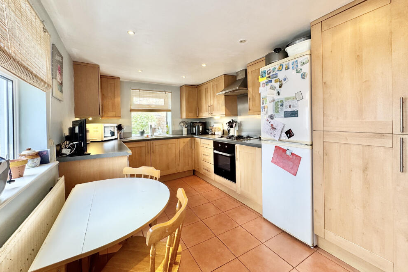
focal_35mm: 15
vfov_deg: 77.2
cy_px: 124
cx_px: 208
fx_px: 170
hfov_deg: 100.4
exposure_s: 1/100
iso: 200
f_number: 2.2
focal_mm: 2.22
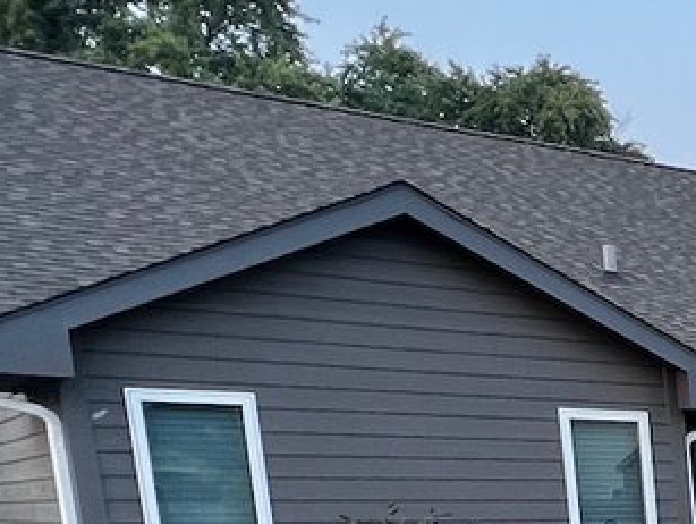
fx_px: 1288
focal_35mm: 64
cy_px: 768
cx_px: 1305
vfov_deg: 20.1
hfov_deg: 20.1
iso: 64
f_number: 1.8
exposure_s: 1/99
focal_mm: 1.57
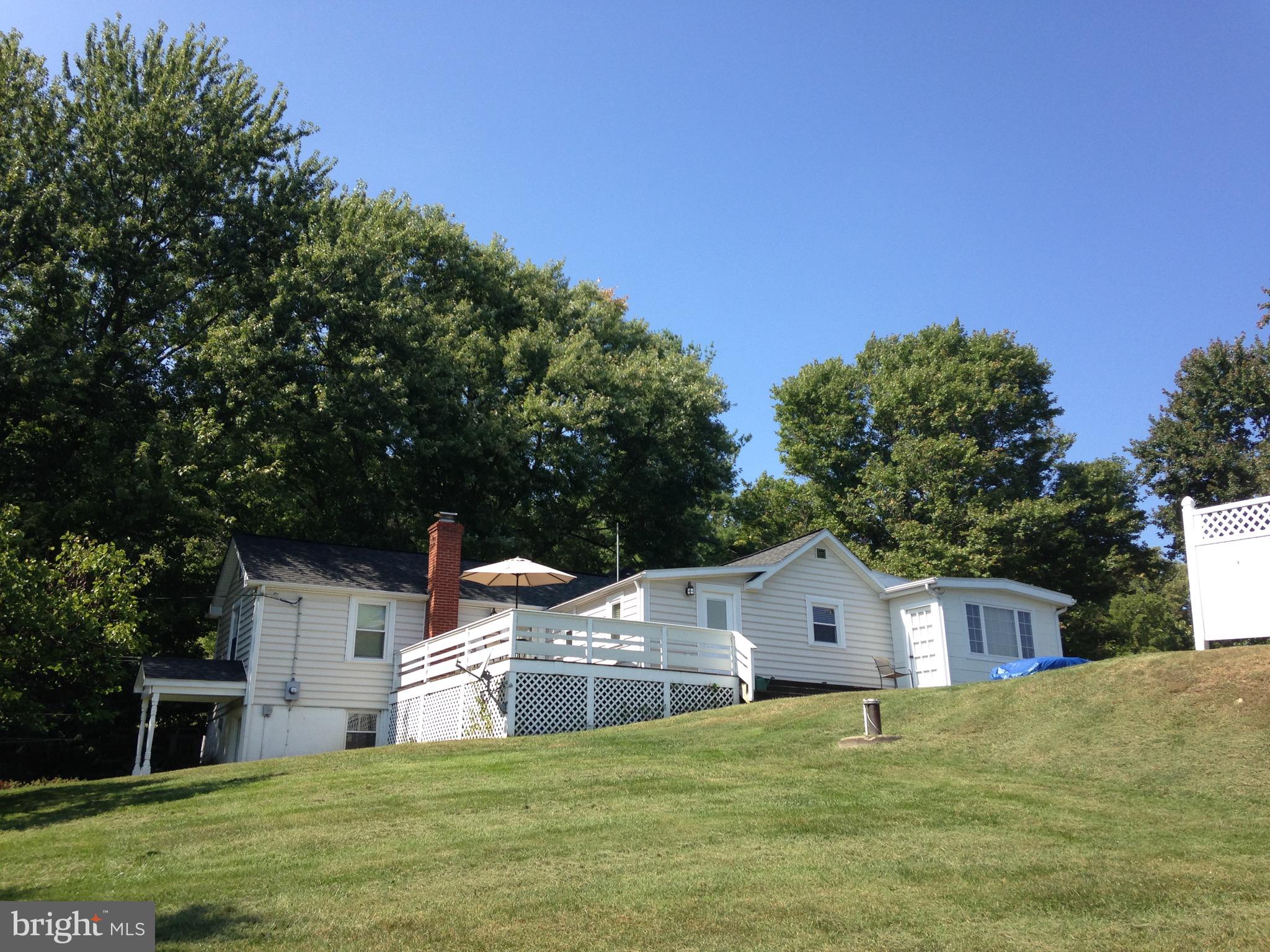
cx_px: 635
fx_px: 1211
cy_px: 476
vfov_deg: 42.9
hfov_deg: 55.4
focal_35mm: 33
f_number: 2.4
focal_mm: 4.12
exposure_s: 1/809
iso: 50
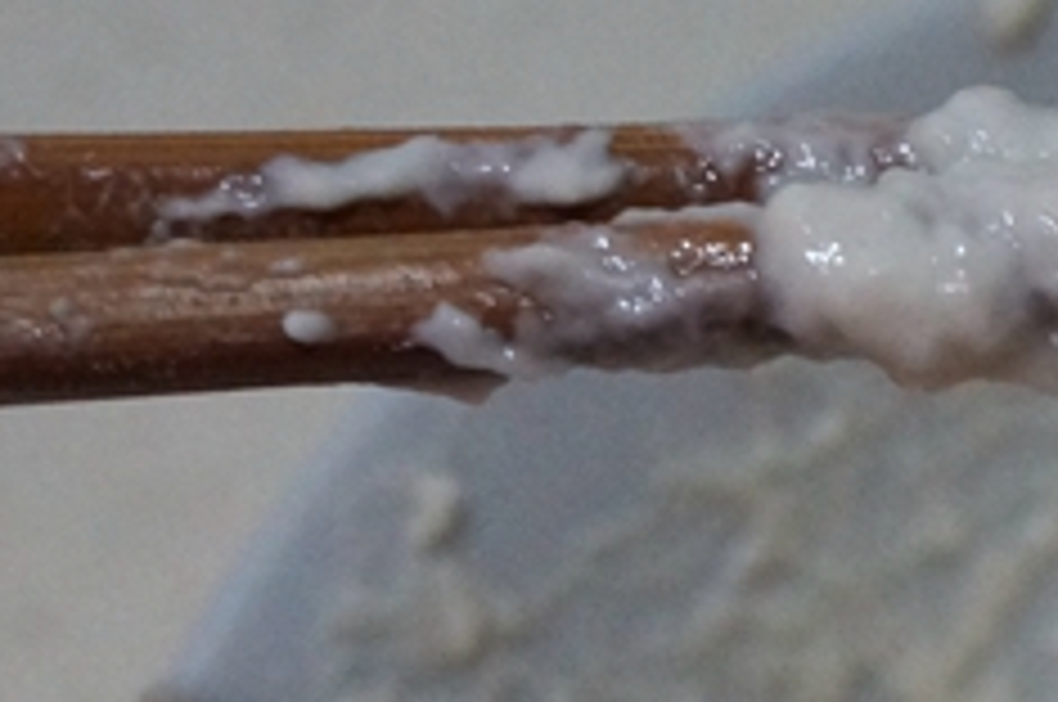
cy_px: 968
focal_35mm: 195
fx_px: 5723
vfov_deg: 6.9
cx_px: 1792
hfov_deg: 10.1
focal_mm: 30
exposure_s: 1/160
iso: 1600
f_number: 5
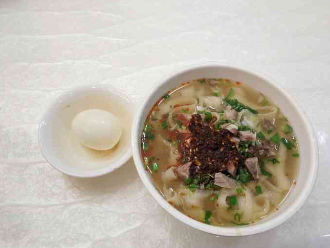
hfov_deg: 63.5
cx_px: 166
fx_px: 267
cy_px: 123
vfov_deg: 49.7
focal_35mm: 28
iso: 100
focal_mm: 3.82
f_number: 1.8
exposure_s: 1/50
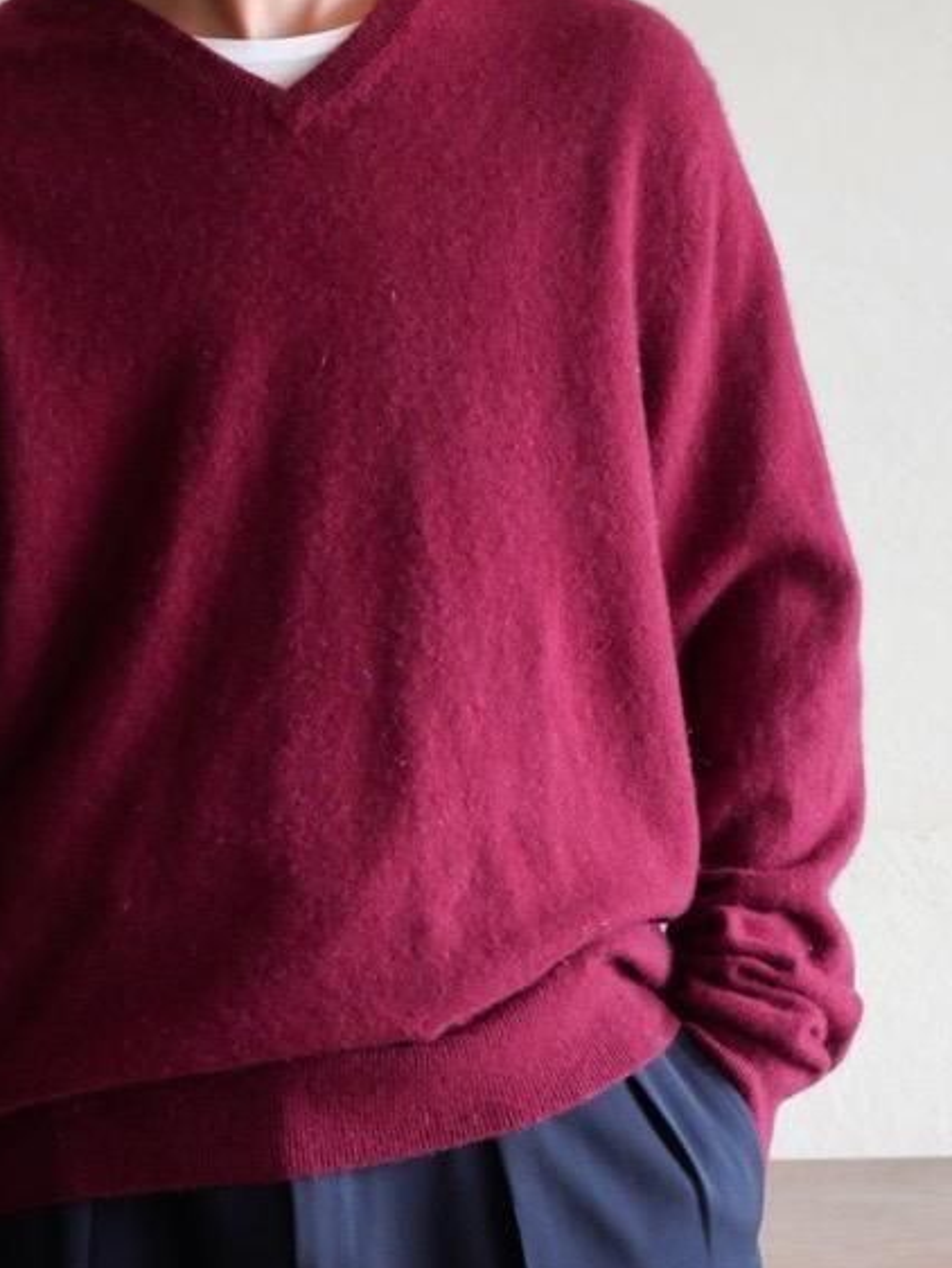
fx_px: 6229
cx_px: 268
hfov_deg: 8.7
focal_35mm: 170
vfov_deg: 11.6
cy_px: 685
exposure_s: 1/125
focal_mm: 56
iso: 3200
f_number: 4
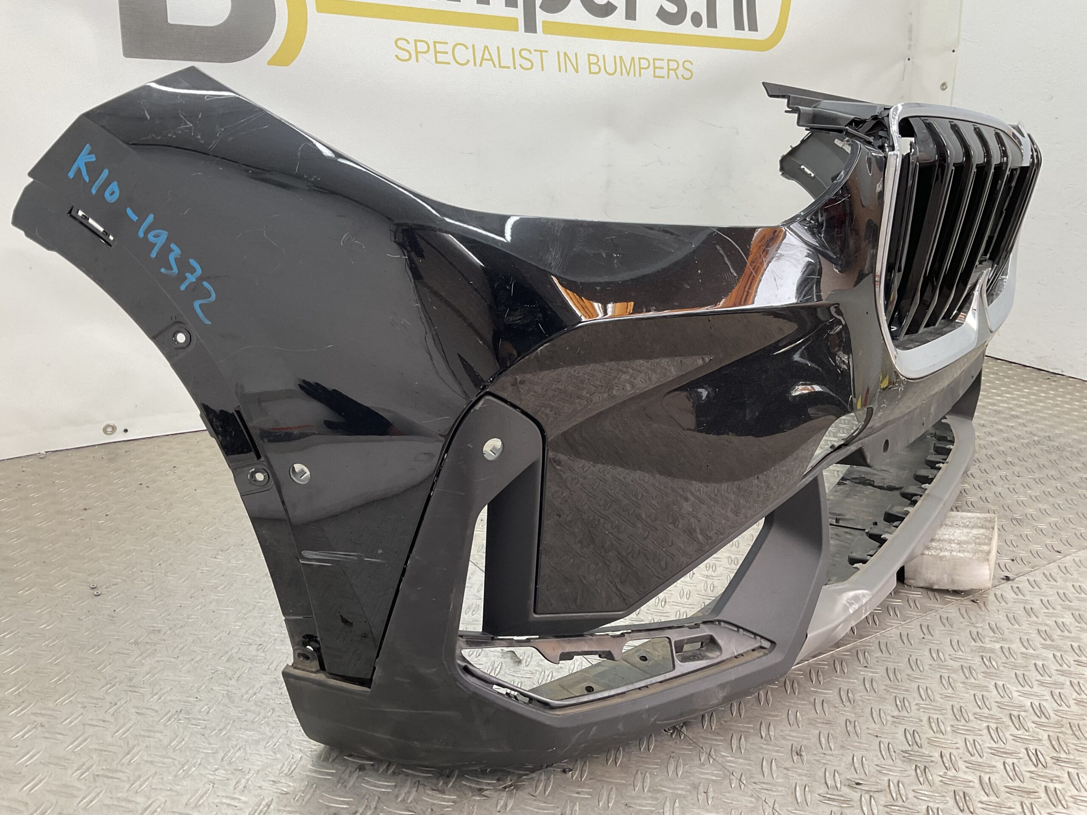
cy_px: 408
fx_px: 911
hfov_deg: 61.7
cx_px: 544
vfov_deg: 48.2
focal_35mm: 29
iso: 32
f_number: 1.8
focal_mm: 3
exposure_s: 1/100
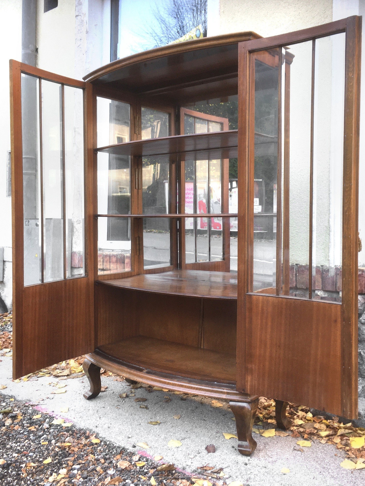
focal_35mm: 29
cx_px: 182
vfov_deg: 61.7
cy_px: 243
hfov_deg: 48.2
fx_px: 408
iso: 32
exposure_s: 1/100
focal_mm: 4.15
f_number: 2.2
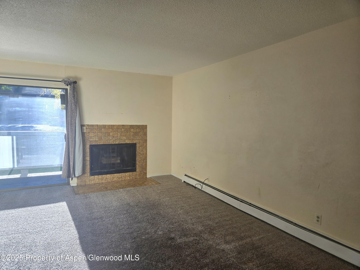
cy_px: 135
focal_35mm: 23
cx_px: 180
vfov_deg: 58.9
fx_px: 239
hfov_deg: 73.9
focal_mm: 5.4
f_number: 1.8
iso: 25
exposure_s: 1/182
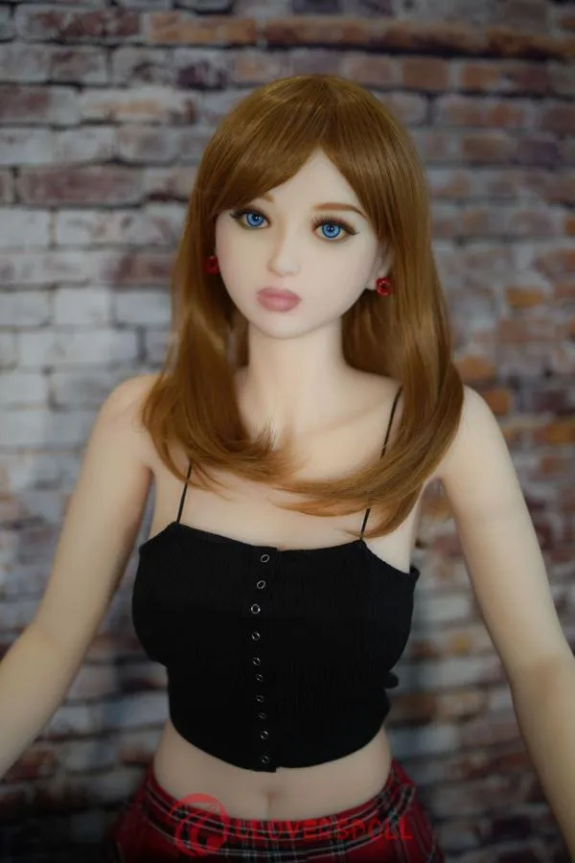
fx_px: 1198
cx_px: 288
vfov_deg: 39.6
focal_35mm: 50
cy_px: 432
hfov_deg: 27.0
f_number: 1.4
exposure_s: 1/200
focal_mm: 50
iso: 160
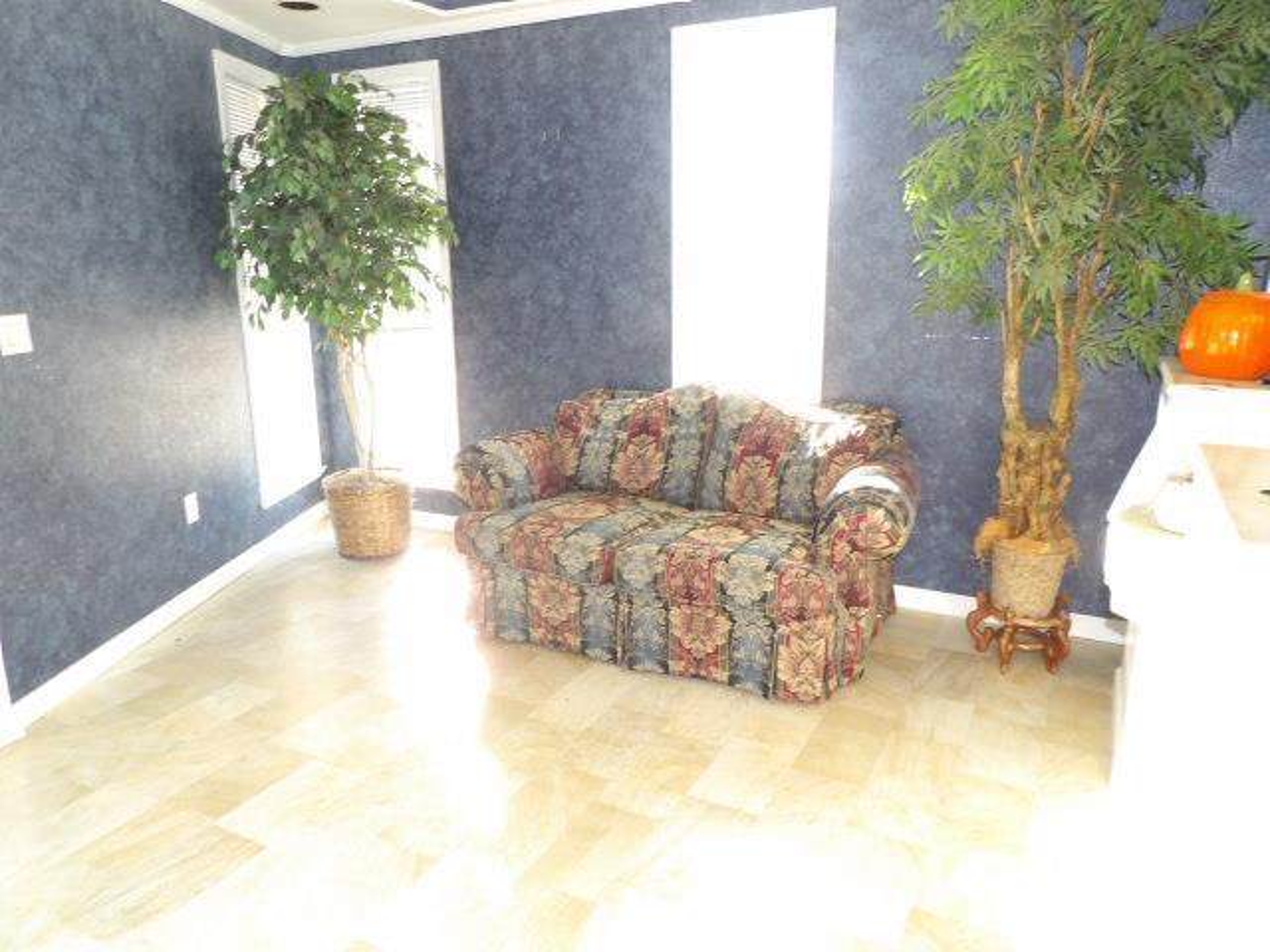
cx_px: 635
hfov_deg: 71.6
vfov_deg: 56.8
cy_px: 476
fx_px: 881
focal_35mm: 24
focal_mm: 4.3
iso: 200
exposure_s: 1/27
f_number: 3.2
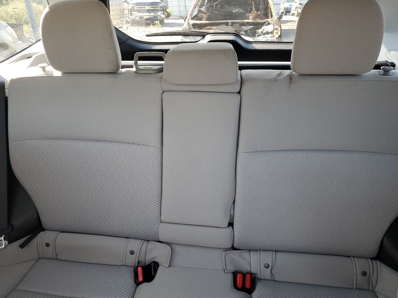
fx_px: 299
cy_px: 149
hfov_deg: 67.3
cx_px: 199
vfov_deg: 53.1
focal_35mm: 26
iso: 79
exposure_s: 1/120
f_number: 1.5
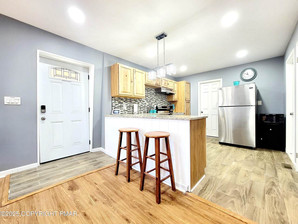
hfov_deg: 106.2
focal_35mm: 13
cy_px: 112
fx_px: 112
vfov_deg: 89.9
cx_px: 149
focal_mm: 2.2
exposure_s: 1/60.2
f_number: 2.2
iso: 200
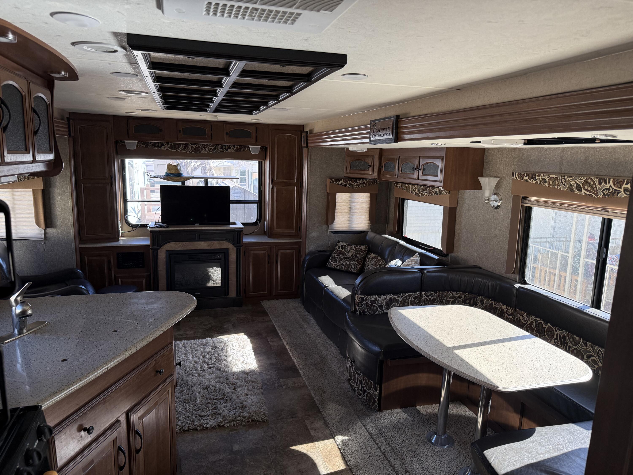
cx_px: 316
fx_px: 439
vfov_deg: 56.8
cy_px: 238
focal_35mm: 24
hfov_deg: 71.6
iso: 200
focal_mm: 6.76
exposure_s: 1/110
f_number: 1.78
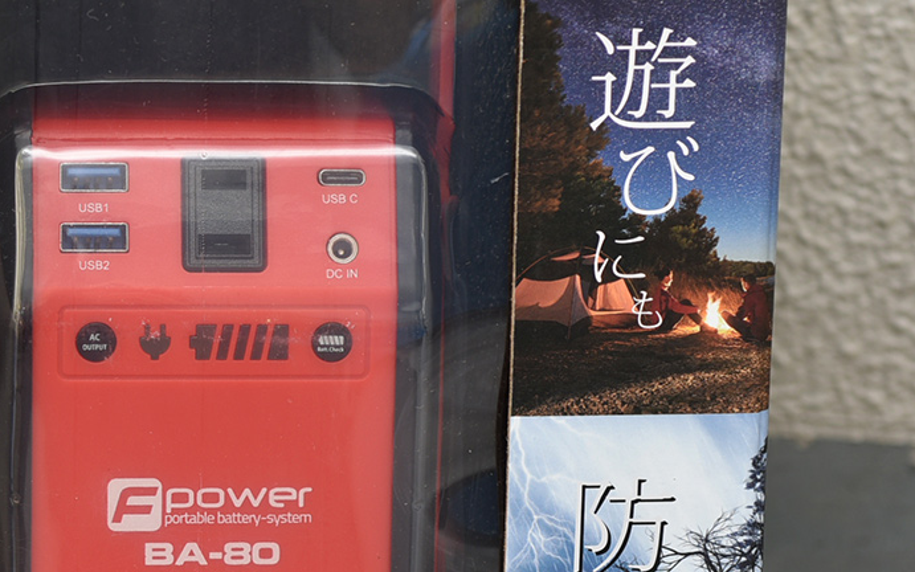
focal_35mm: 170
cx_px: -101
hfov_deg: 12.1
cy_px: 371
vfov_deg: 7.7
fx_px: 4240
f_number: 5.6
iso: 100
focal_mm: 60
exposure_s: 1/60
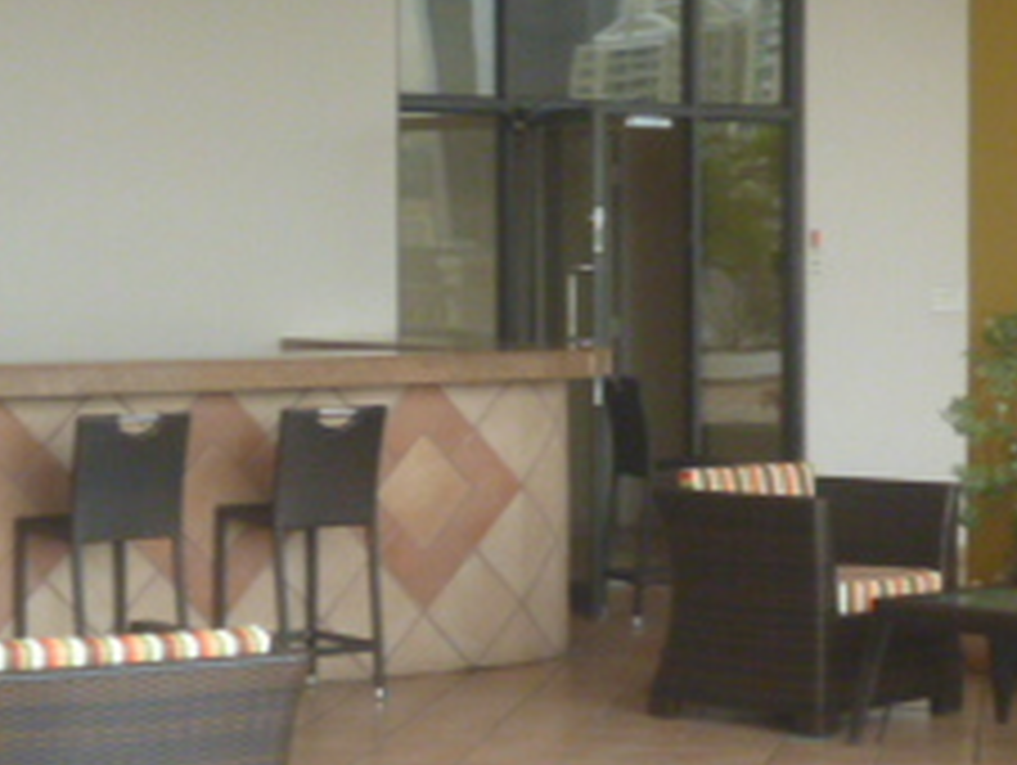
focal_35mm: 116
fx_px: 3412
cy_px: 297
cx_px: 670
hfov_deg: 16.9
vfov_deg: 12.8
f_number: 3.7
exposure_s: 1/60
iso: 320
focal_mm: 7.3
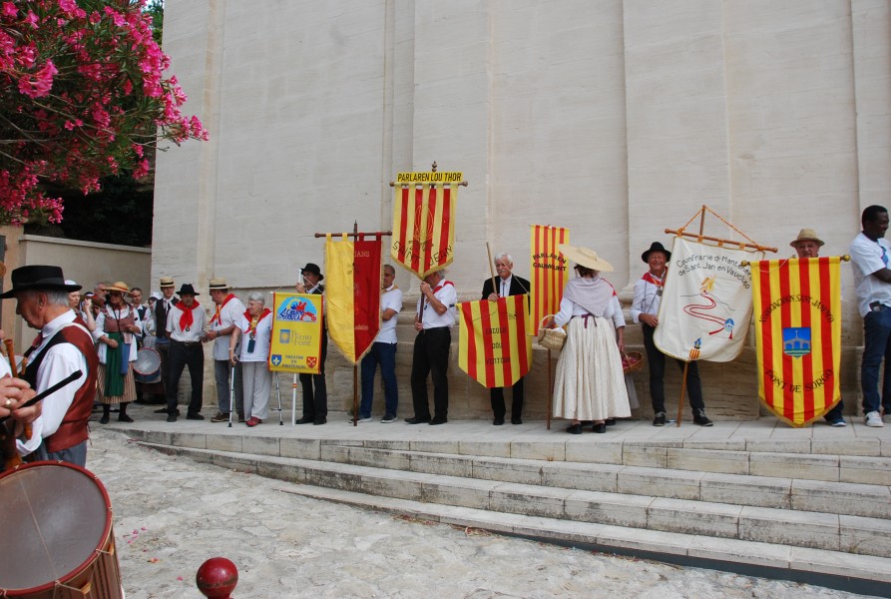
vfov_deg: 48.2
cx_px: 446
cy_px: 300
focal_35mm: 27
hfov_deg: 67.3
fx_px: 670
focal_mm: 18
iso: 400
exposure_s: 1/400
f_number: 10
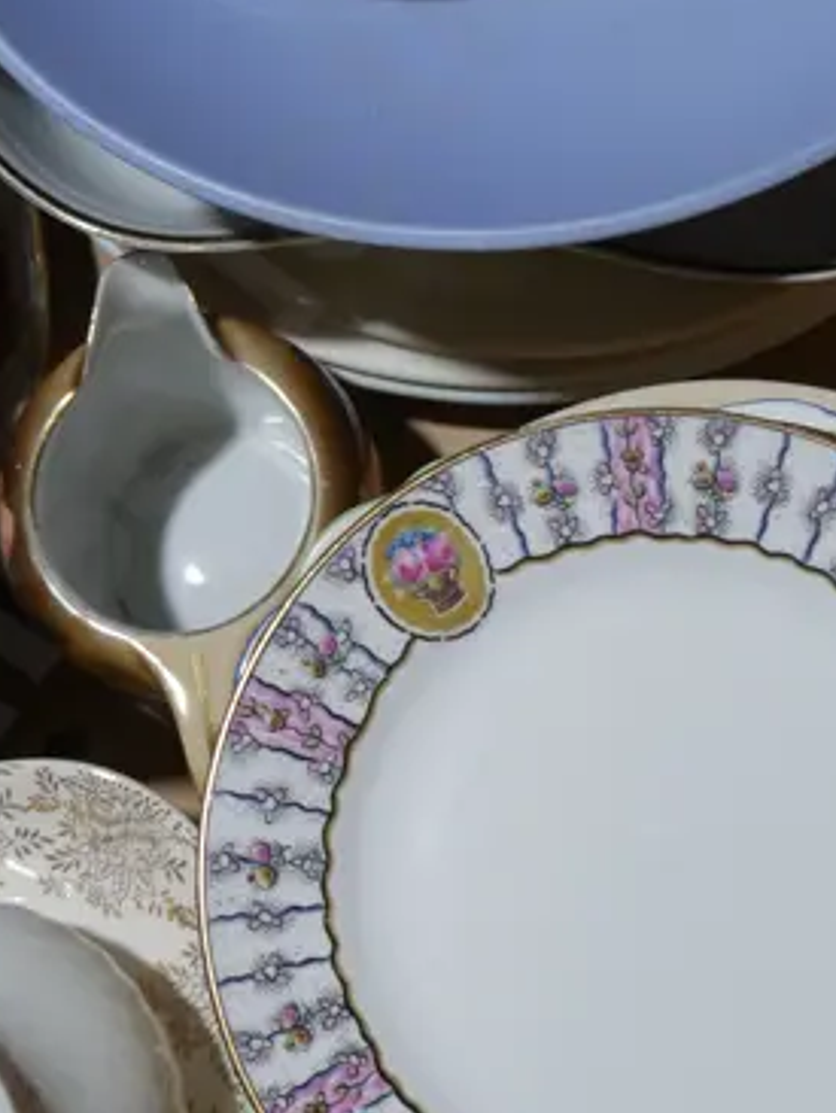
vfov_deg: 20.5
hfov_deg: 15.5
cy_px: 289
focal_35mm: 95
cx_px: 248
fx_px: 3056
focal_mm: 17
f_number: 4
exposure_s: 1/125
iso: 200
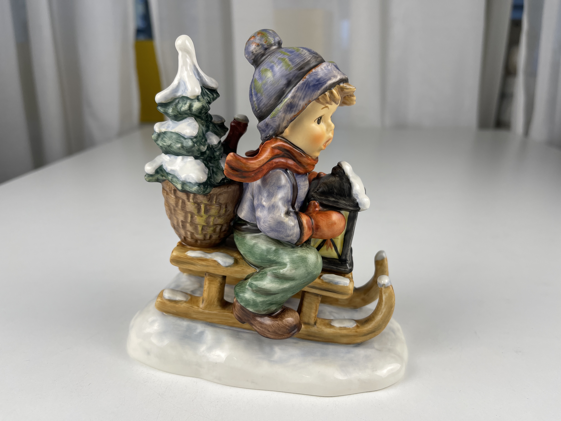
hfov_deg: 69.4
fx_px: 405
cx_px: 280
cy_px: 210
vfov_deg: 54.9
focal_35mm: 25
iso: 32
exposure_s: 1/217
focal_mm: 5.1
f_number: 1.6
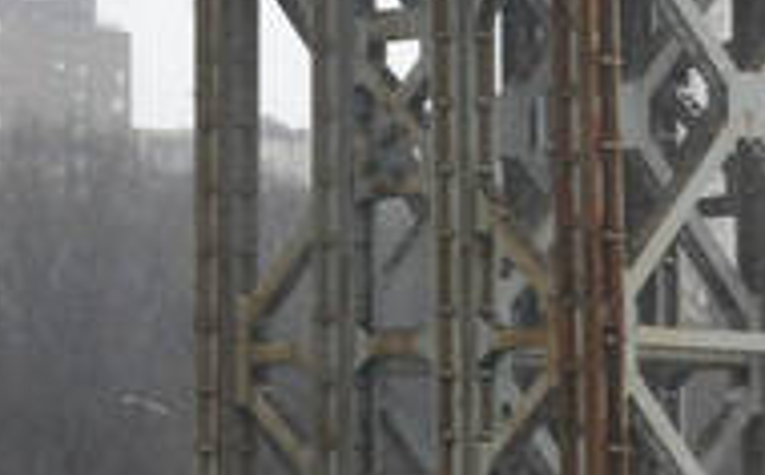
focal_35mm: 424
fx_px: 8822
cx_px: 862
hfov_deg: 5.0
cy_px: 394
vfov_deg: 3.1
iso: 800
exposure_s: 1/200
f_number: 5.3
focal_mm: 75
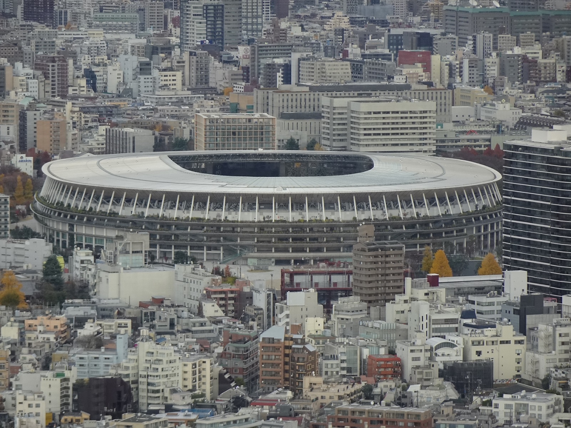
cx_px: 286
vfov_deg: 5.5
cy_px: 214
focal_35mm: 270
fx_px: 4454
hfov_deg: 7.3
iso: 200
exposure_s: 1/250
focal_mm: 43.77
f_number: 6.3
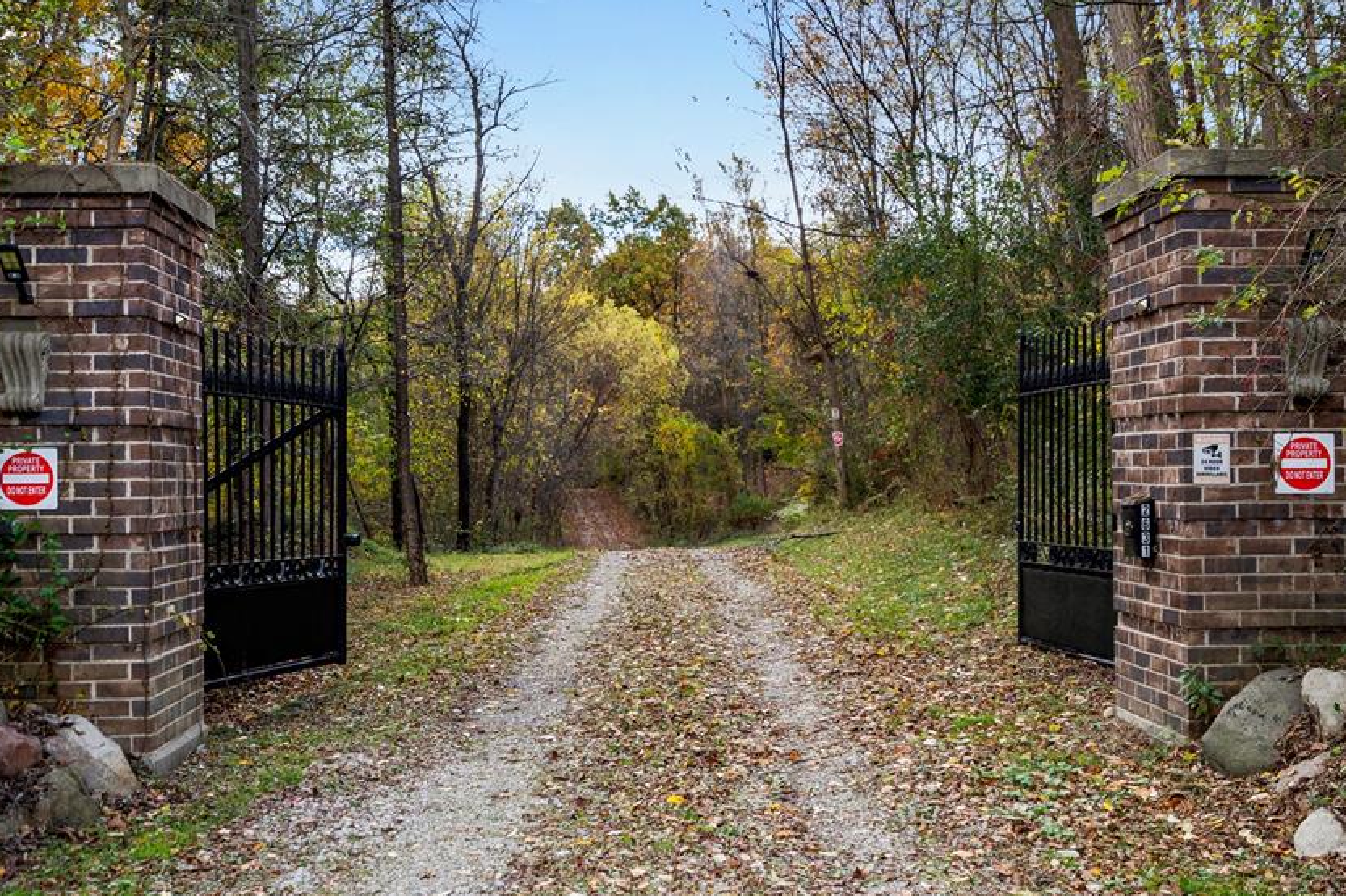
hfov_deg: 45.4
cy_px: 463
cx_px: 661
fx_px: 1607
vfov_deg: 31.2
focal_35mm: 43
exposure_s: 1/100
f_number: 4
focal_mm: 35
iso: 100
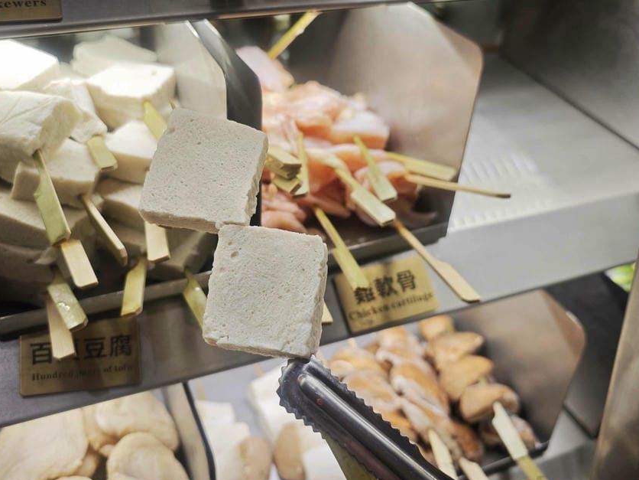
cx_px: 297
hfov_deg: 55.3
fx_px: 609
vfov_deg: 42.9
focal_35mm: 33
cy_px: 210
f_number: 2
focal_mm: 8.72
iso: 50
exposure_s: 1/120
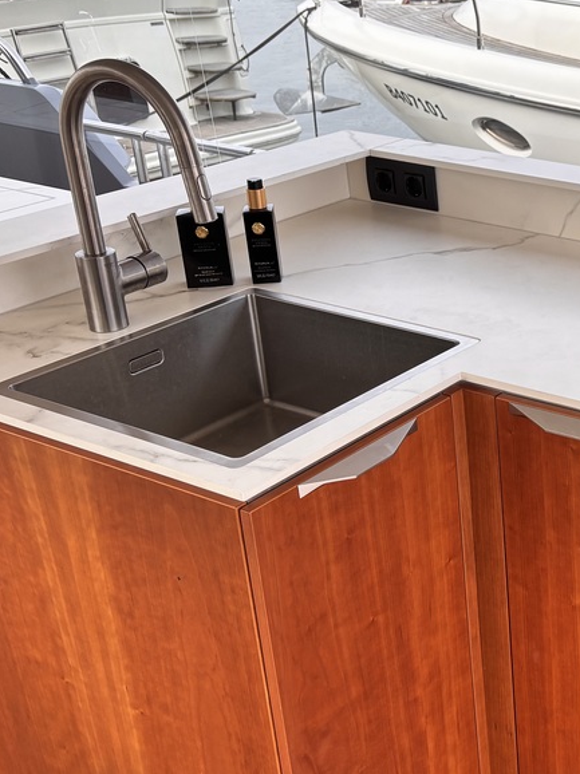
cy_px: 372
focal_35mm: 54
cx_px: 713
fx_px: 1207
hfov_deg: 24.3
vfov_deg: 35.6
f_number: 1.6
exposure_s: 1/368
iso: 50
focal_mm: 5.96
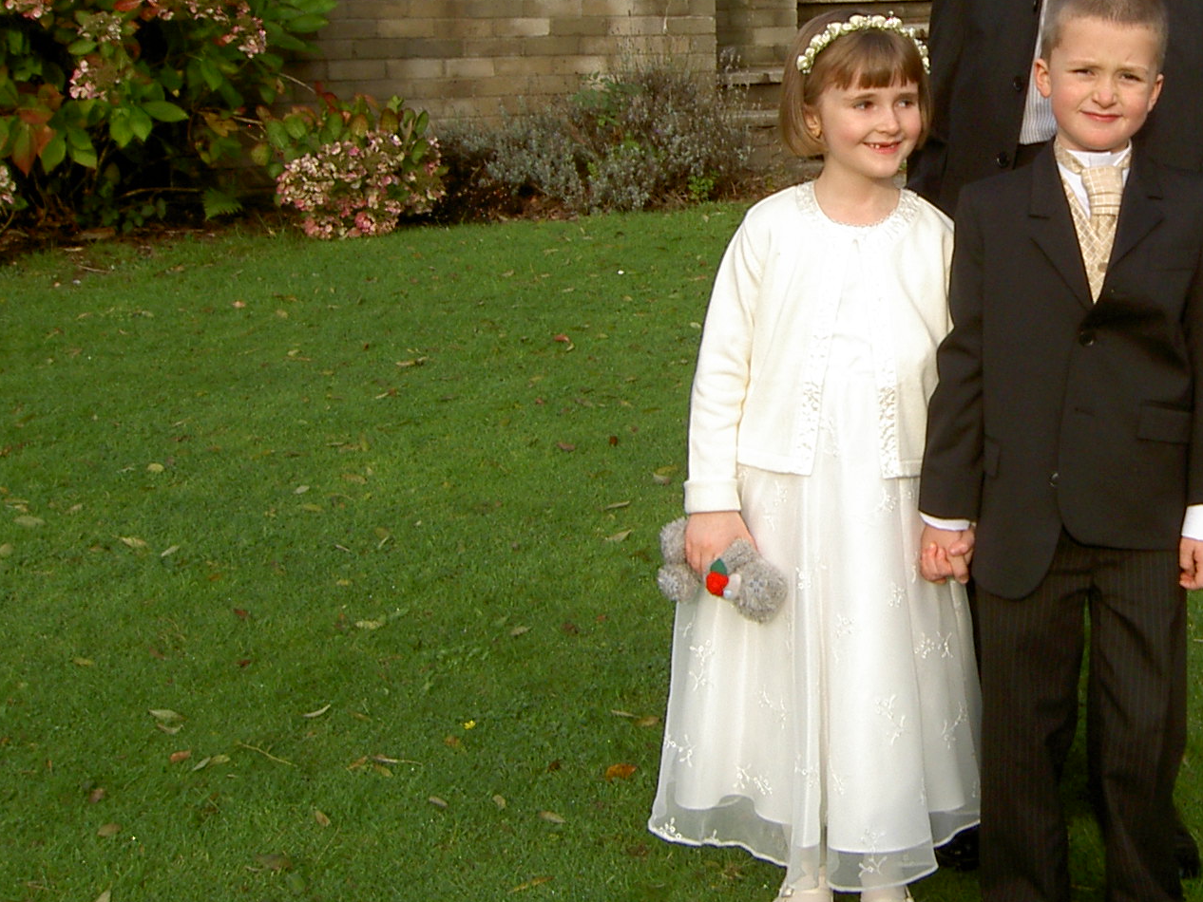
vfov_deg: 23.8
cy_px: 225
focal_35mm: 61
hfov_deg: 30.4
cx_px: 1061
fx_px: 2120
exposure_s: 1/160
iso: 50
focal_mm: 5.6
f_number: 4.7
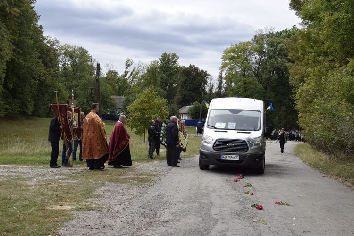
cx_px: 177
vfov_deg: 28.1
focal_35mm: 48
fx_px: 472
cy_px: 118
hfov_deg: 41.1
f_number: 9
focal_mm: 32
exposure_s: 1/320
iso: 200
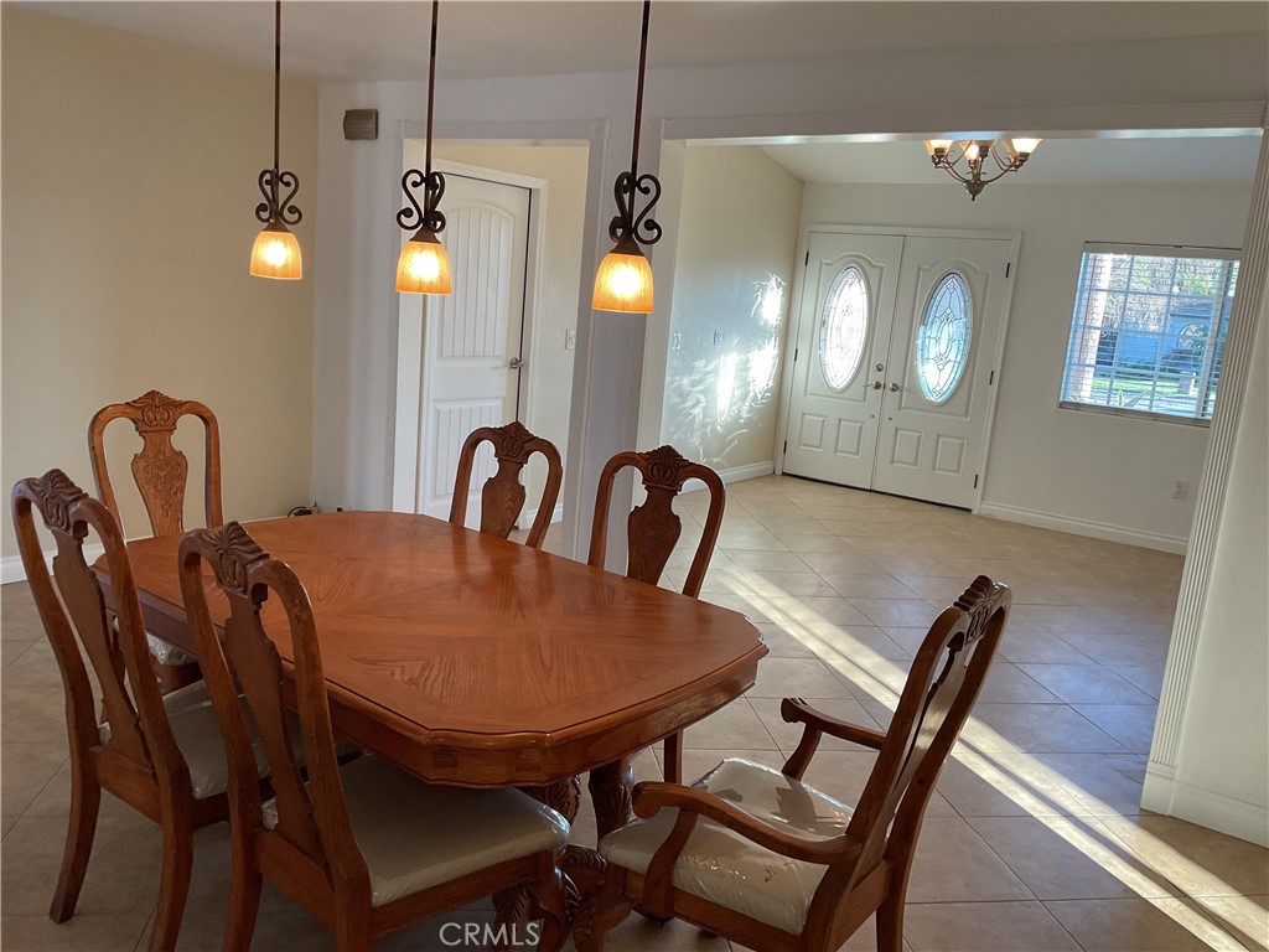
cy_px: 476
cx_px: 634
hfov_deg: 61.7
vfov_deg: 48.2
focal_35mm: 29
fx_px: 1063
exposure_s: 1/100
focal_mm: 3
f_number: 1.8
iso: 64
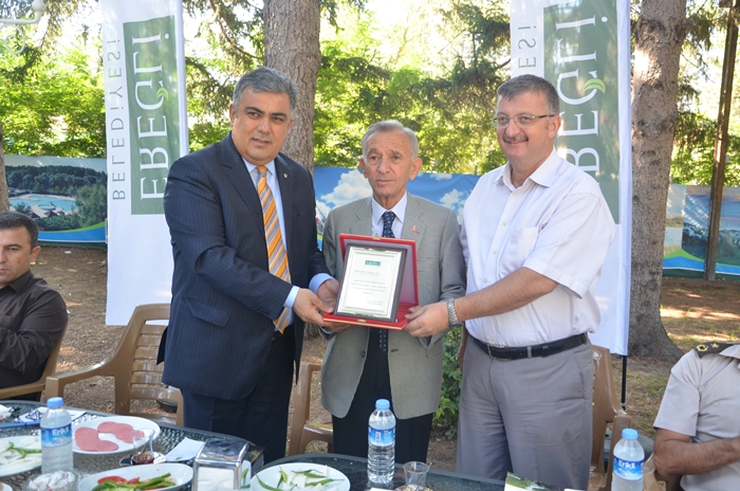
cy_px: 246
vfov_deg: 39.8
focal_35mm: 33
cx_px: 370
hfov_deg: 57.3
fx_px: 677
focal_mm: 22
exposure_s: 1/80
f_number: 4.5
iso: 400
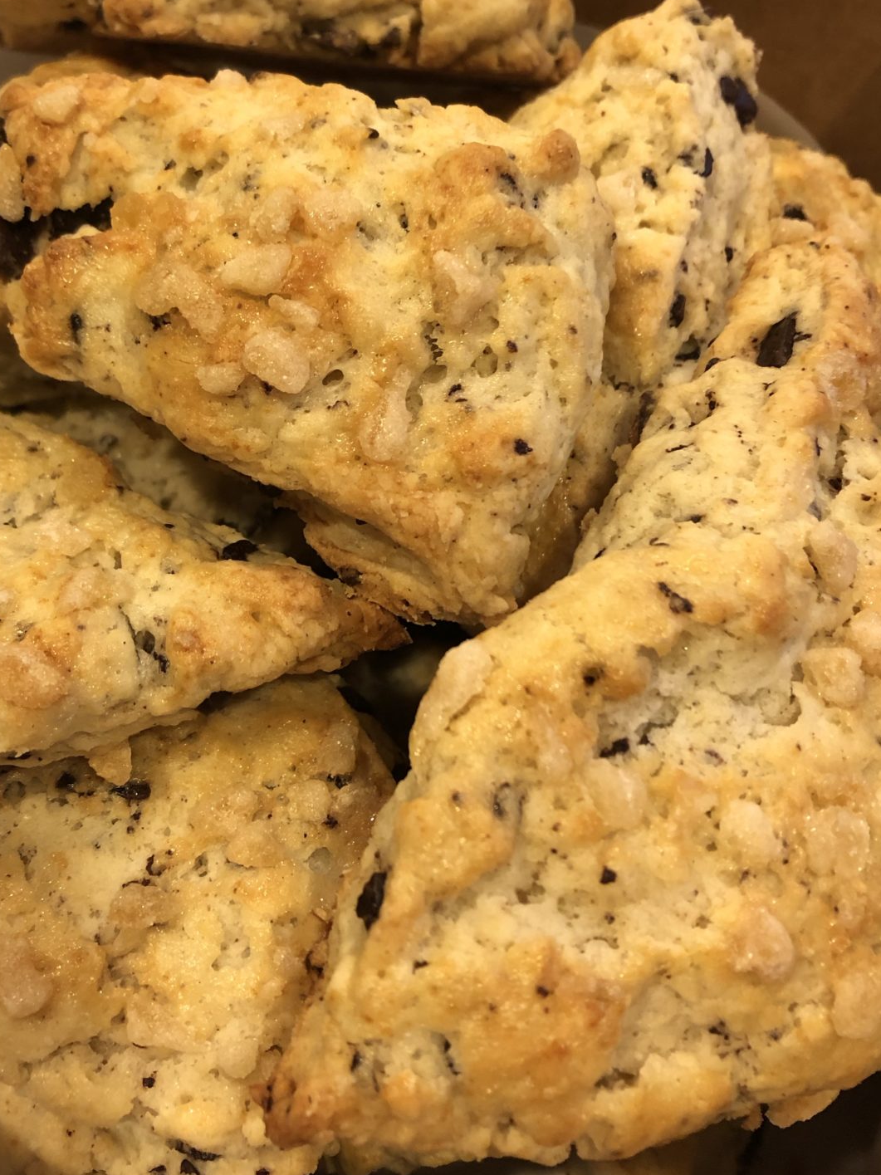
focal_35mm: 38
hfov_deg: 37.6
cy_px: 478
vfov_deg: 48.7
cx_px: 352
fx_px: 1290
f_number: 1.8
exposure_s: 1/15
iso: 50
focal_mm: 3.99
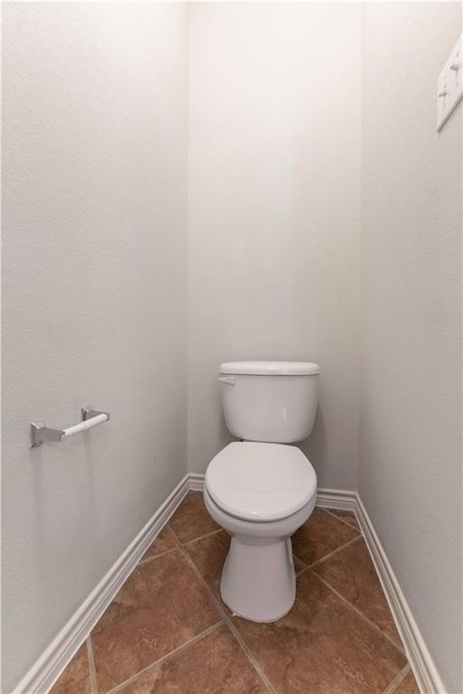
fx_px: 282
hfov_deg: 78.8
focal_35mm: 15
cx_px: 232
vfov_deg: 101.9
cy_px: 347
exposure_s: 1/50
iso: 500
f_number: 4.5
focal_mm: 14.6
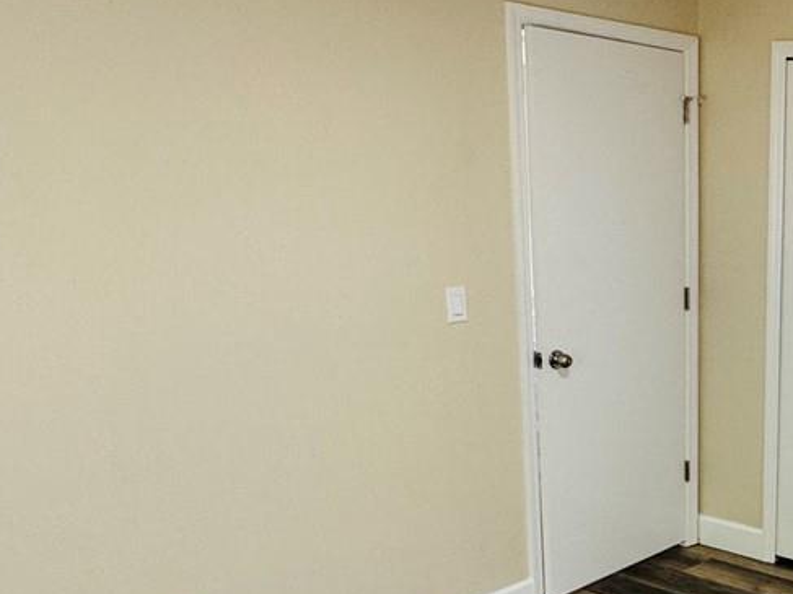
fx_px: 1054
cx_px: 938
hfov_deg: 33.8
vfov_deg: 31.1
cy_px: 420
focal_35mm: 46
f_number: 2.2
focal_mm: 2.22
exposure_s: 1/99
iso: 125
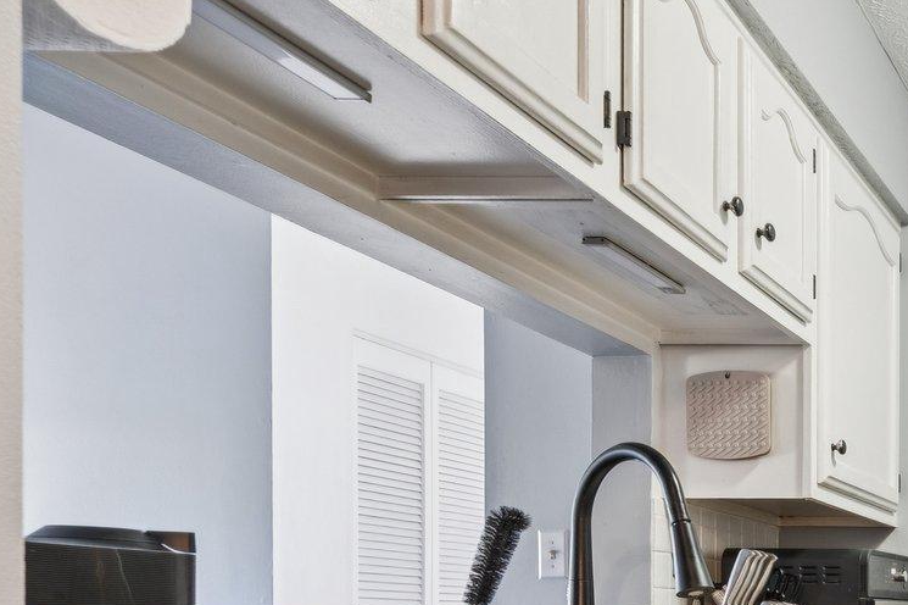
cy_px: 635
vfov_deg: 27.5
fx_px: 1144
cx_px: 1218
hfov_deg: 31.6
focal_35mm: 45
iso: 200
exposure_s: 1/2
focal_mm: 16.5
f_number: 7.1
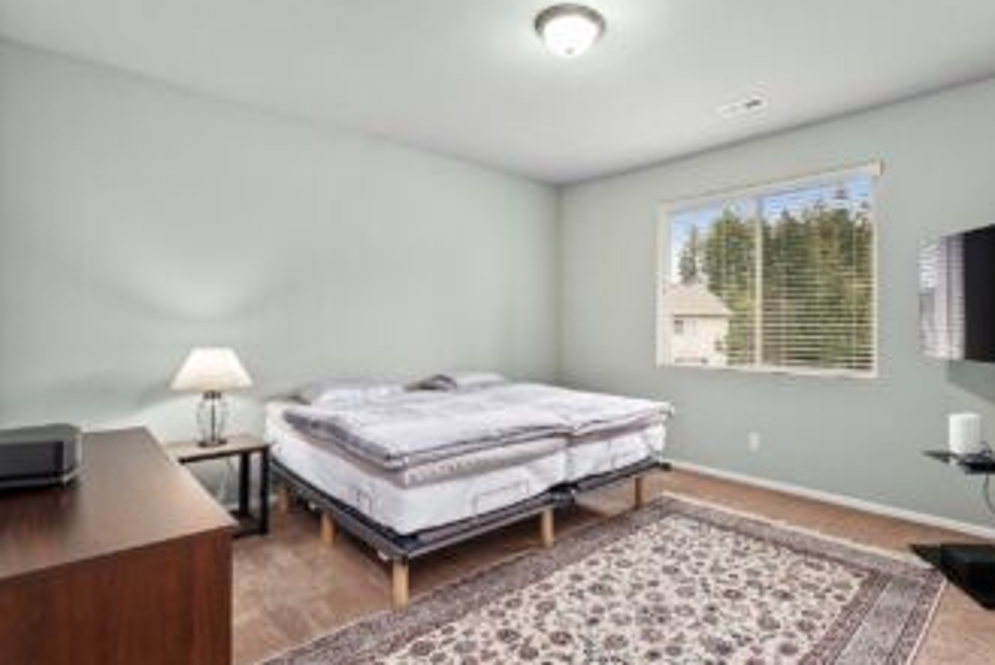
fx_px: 470
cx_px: 578
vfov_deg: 70.4
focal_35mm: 17
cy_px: 361
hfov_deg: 92.4
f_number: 7.1
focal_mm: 14
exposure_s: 1/6
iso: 1000
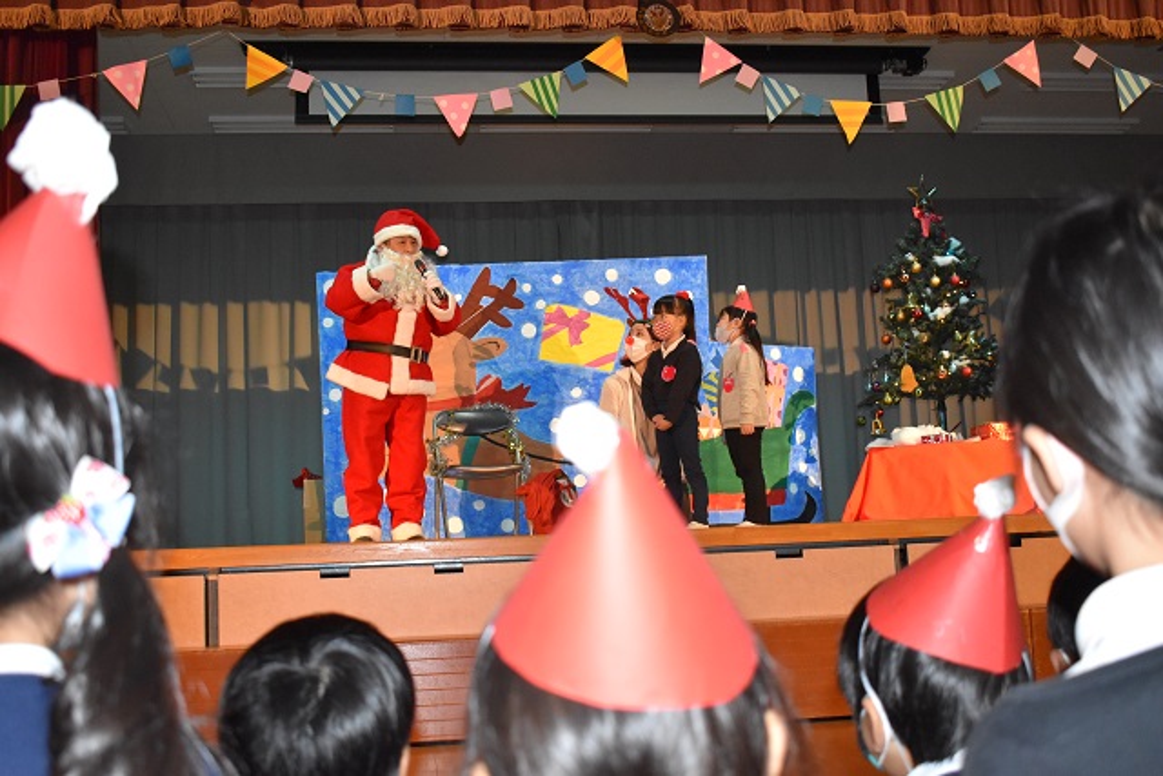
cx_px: 582
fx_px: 1309
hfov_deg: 47.9
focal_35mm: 40
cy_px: 388
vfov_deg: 33.0
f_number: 4
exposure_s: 1/60
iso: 3600
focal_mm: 27
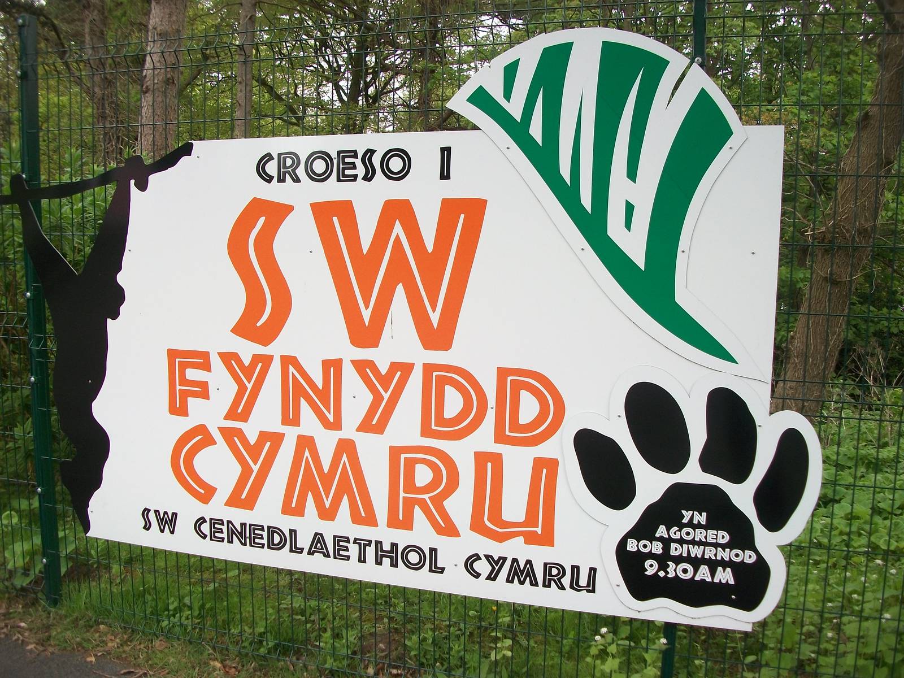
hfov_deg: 56.8
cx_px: 452
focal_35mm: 32
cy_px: 339
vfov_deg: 44.2
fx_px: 836
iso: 80
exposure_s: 1/200
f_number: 2.9
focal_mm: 5.7
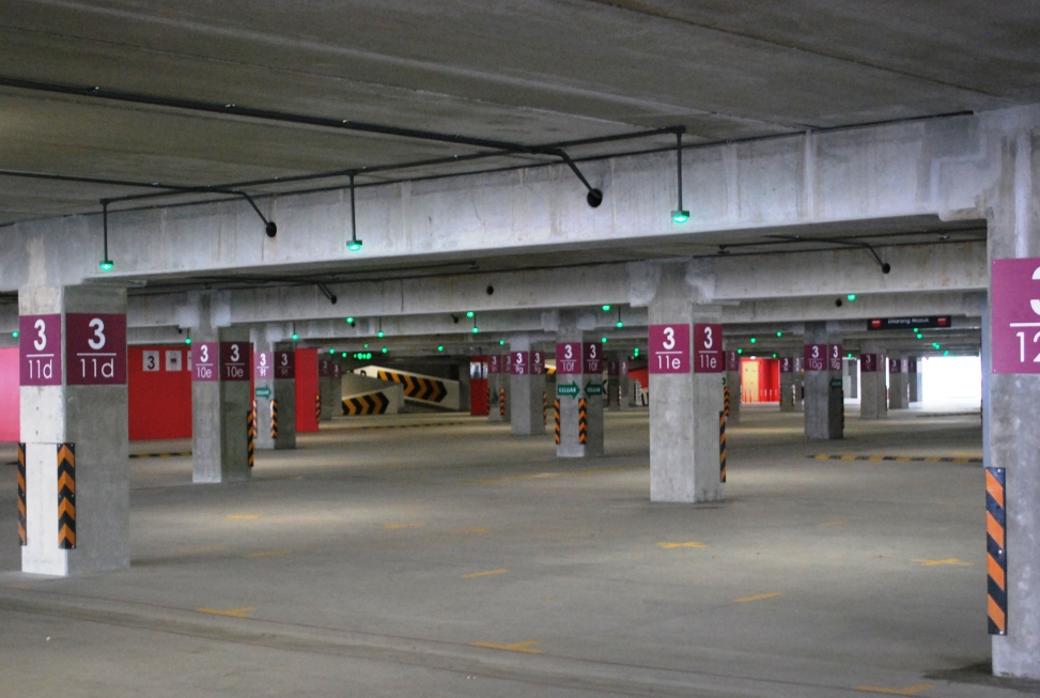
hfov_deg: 33.3
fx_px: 1737
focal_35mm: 60
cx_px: 500
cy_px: 352
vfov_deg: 22.7
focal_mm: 38
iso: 900
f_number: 5.3
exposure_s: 1/30
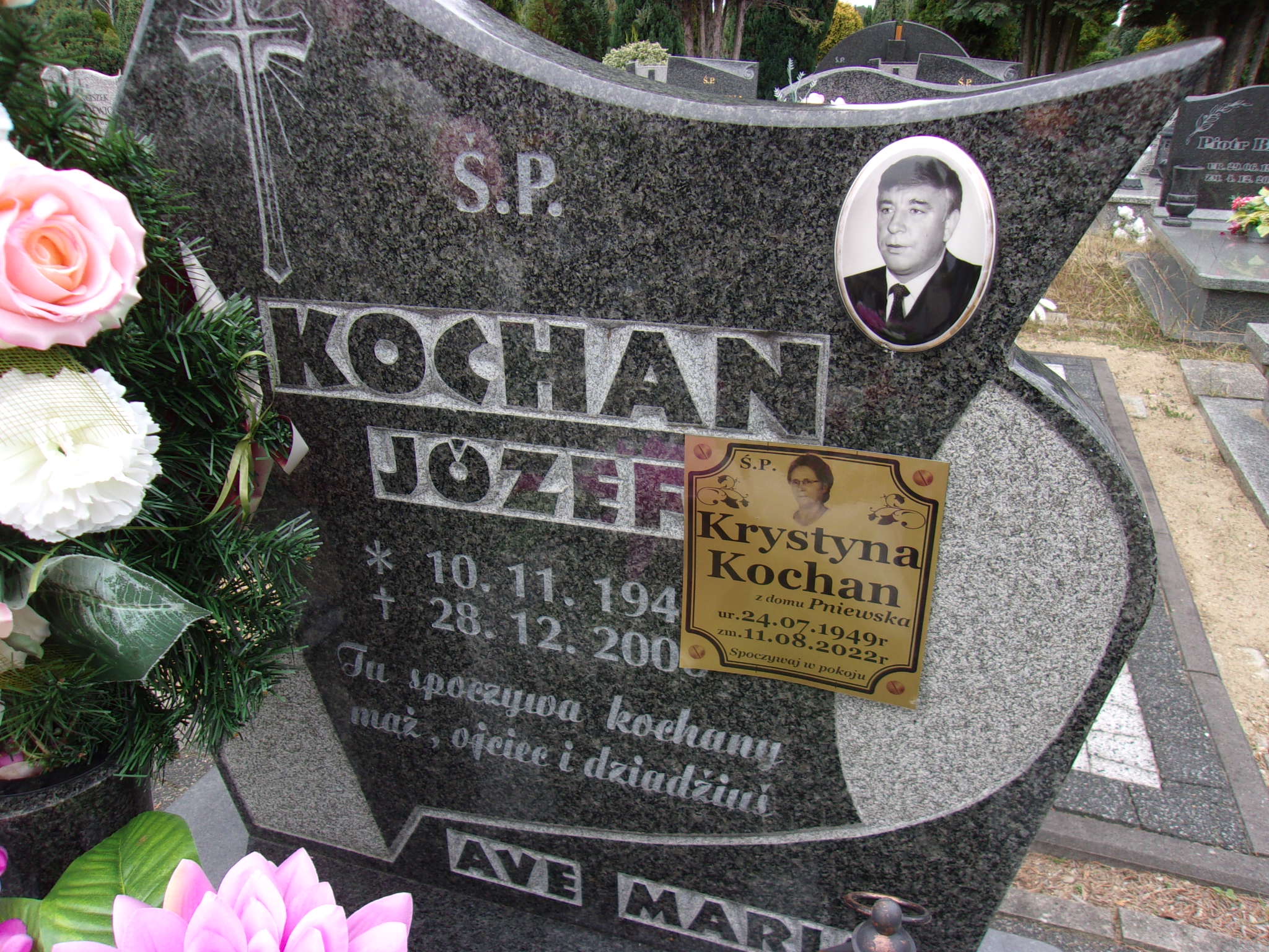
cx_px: 634
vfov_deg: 51.4
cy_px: 476
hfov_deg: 65.3
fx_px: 990
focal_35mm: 27
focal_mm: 4.9
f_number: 3
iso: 80
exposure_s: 1/140
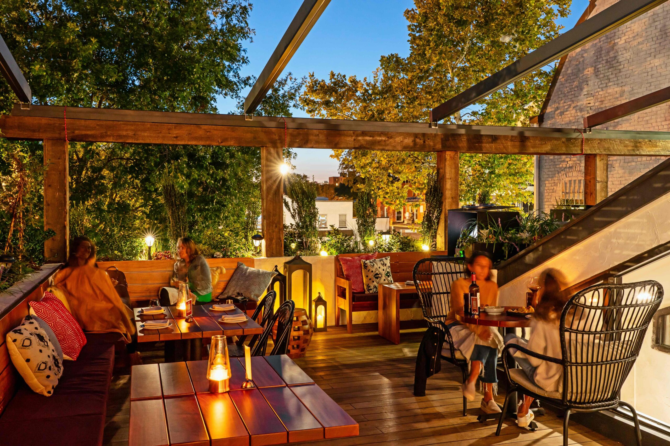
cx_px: 335
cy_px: 223
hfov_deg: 57.2
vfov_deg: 40.0
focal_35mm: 33
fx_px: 614
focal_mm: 33
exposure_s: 10
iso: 640
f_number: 11
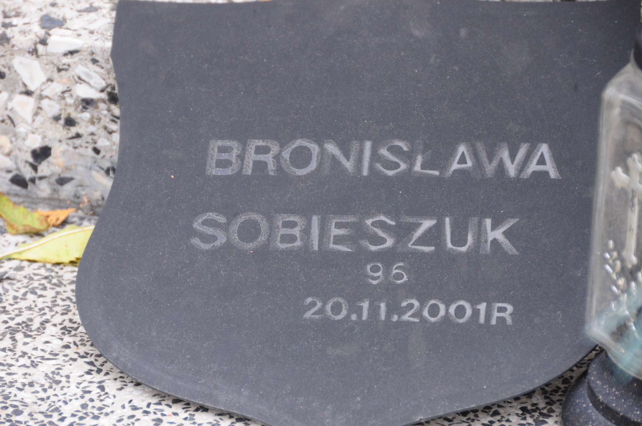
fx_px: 5343
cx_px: 321
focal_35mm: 300
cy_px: 213
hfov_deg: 6.9
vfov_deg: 4.6
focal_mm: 200
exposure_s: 1/200
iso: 640
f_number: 7.1
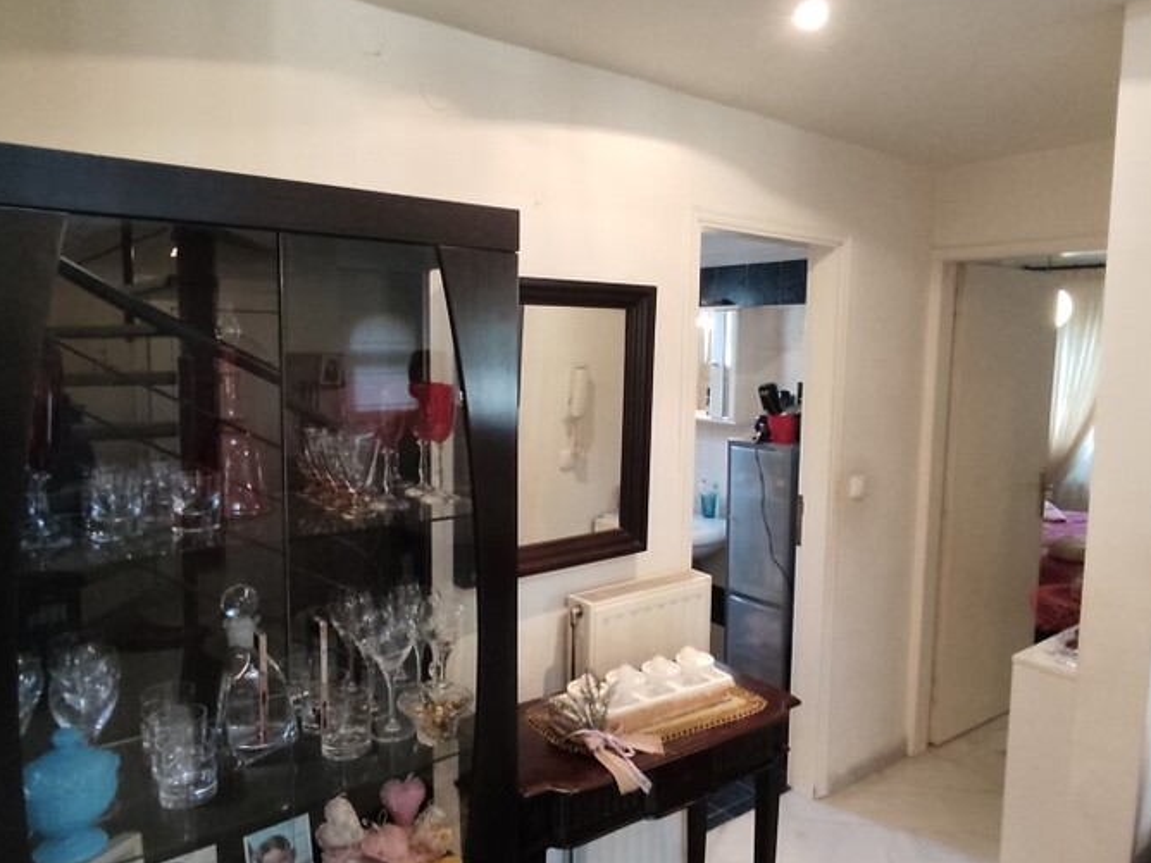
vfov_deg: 58.9
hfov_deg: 73.9
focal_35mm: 23
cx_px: 598
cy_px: 425
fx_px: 765
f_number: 2.2
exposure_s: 1/33
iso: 512
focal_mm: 1.6
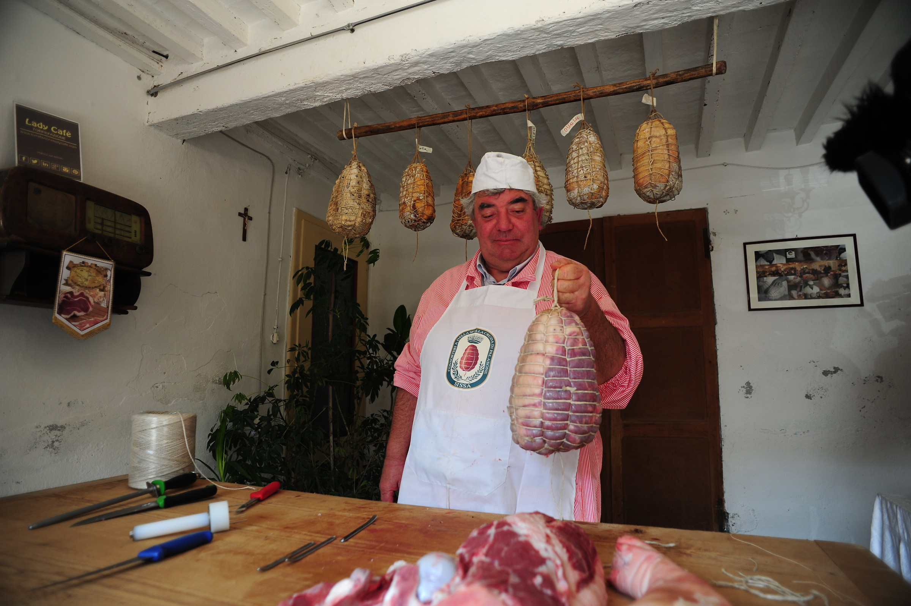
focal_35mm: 20
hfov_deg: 84.0
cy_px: 303
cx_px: 456
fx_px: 506
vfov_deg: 61.9
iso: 200
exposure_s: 1/60
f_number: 4
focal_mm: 20
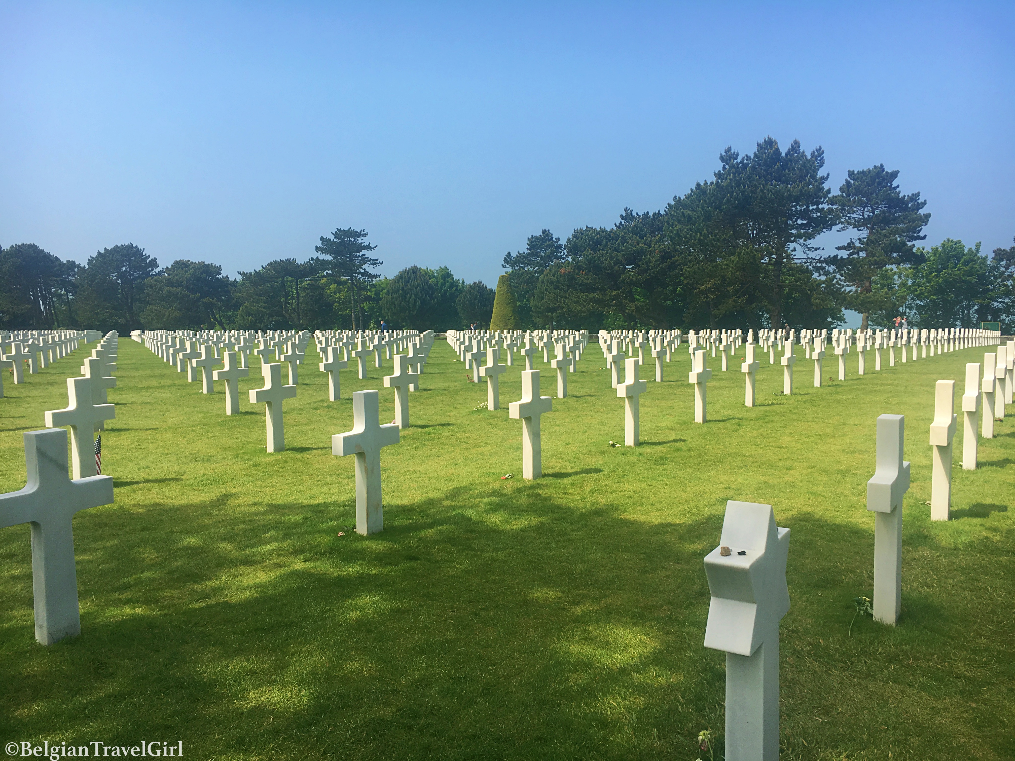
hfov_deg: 61.7
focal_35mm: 29
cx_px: 508
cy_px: 380
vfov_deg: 48.2
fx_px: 850
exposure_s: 1/1304
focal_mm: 4.15
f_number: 2.2
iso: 25
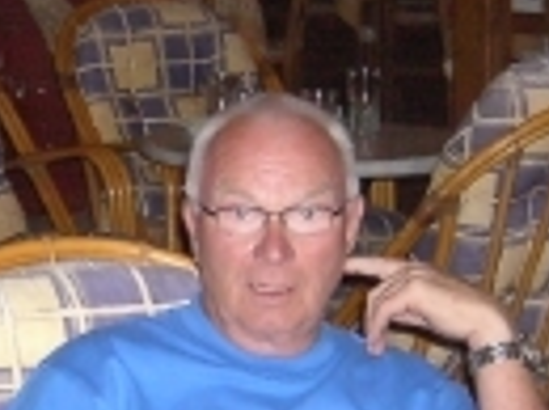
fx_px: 2565
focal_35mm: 162
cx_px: 51
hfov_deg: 12.1
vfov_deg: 9.1
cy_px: 254
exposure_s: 1/50
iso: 200
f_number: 2.8
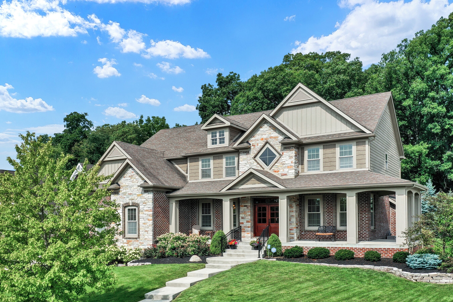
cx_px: 231
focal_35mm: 32
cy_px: 157
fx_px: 403
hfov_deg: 58.7
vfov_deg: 41.1
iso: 100
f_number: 5.6
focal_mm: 10.26
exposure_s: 1/500
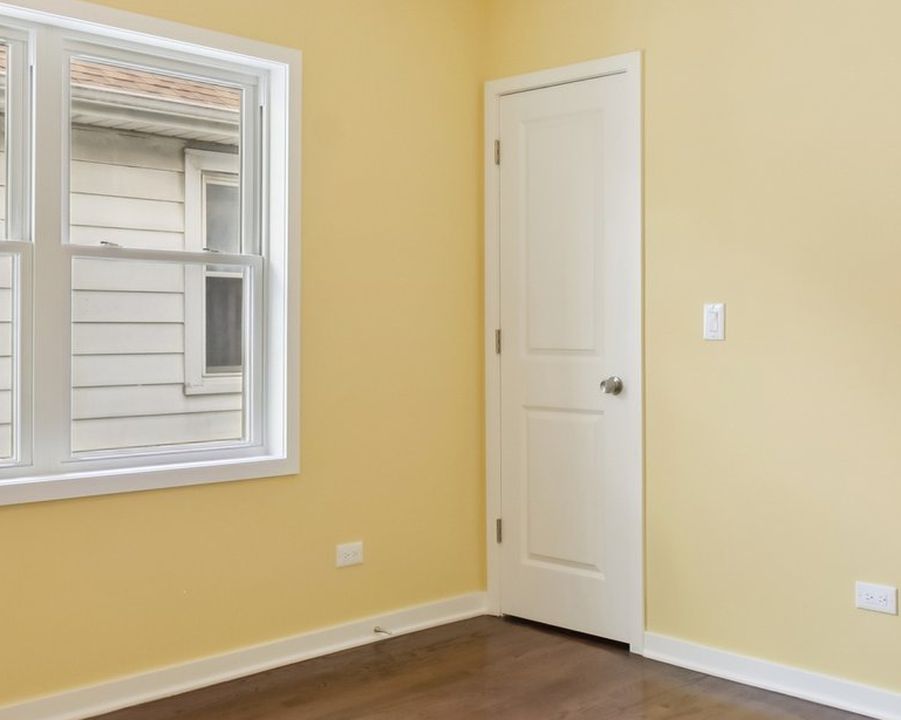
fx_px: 1100
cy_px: 330
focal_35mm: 41
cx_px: 418
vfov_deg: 36.3
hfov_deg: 44.5
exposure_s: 1/25
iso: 400
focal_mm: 11
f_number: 8
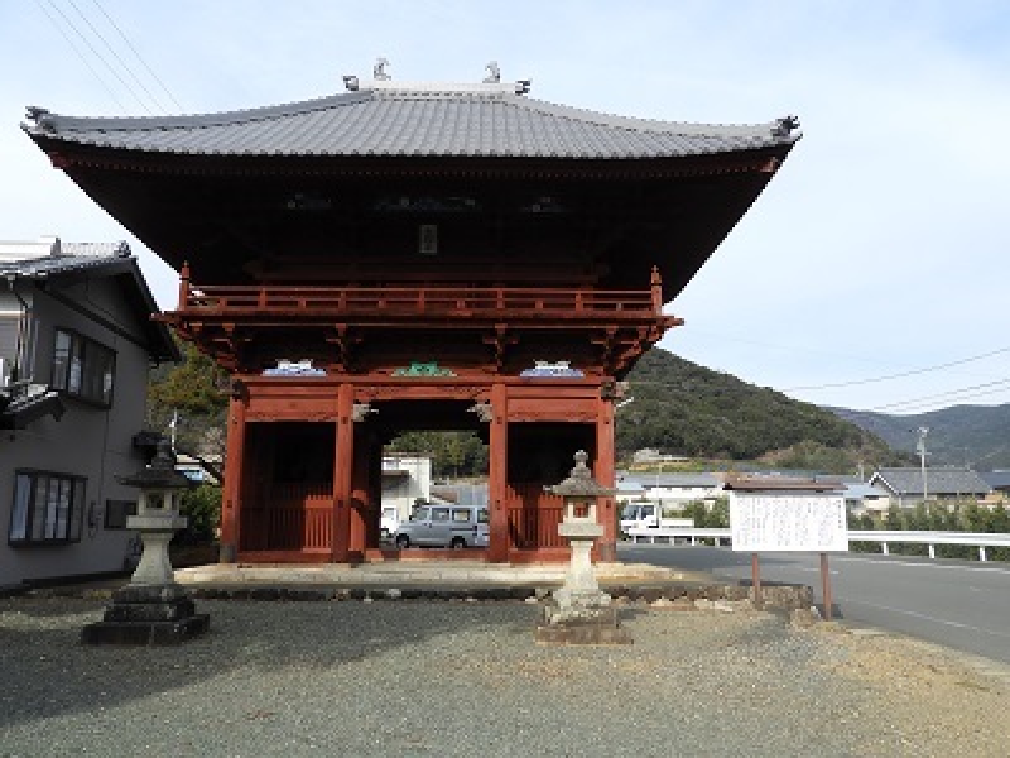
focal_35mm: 28
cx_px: 505
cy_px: 379
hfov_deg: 63.4
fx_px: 817
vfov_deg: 49.7
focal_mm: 5
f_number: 3.5
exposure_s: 1/640
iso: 100
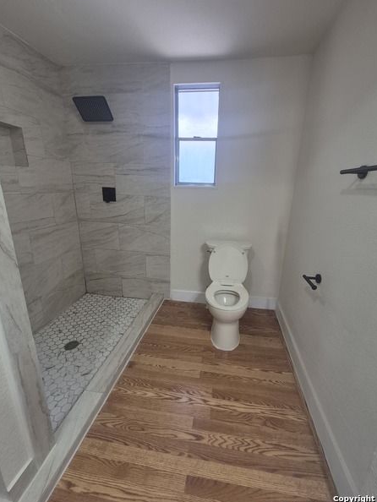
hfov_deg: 85.7
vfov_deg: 102.0
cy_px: 243
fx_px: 203
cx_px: 198
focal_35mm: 14
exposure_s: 1/60
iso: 100
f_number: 2.2
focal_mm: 1.74
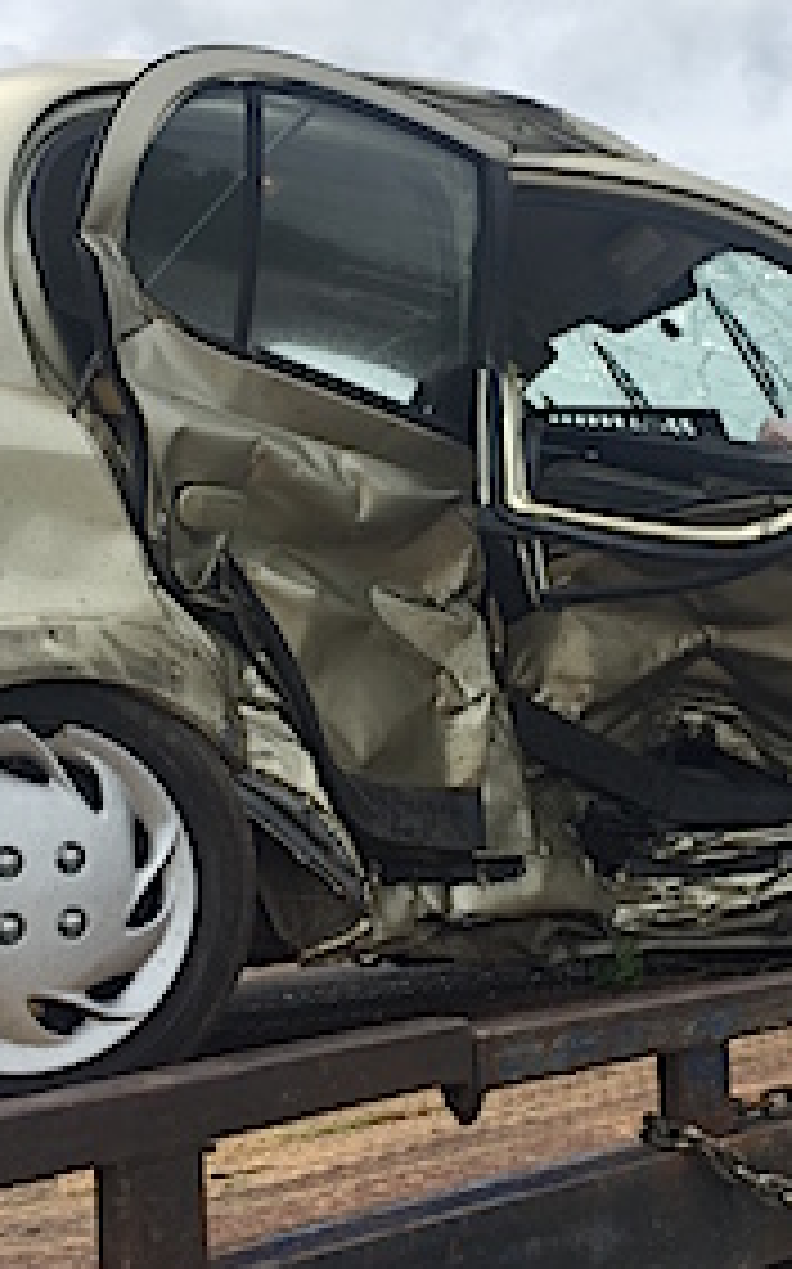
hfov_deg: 26.7
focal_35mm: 48
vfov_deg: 41.9
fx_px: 1659
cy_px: 634
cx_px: 518
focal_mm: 4.15
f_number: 2.2
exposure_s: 1/2475
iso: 32
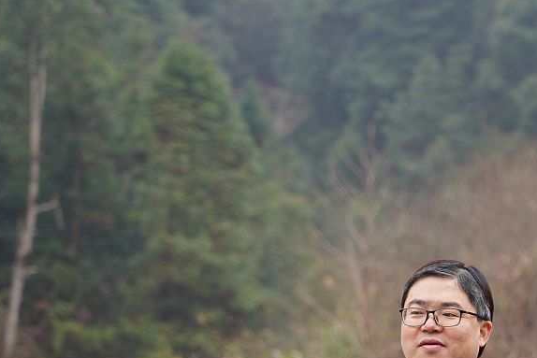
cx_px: 450
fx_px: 2745
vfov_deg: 7.4
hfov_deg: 11.1
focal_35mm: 184
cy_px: 372
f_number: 4
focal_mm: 88
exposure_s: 1/100
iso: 160
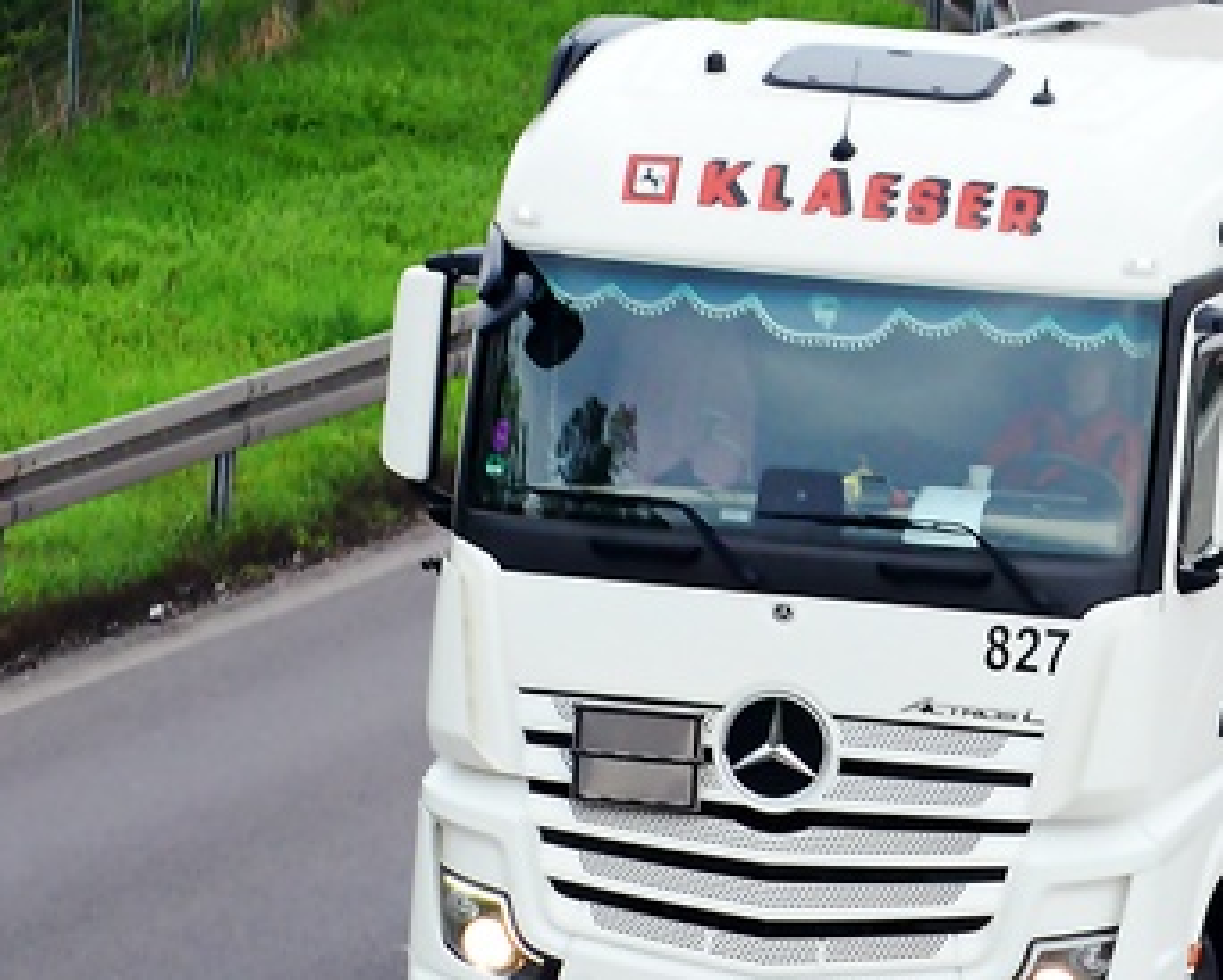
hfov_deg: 3.8
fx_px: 18438
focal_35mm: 509
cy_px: 587
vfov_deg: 3.0
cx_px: 744
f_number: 9
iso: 1600
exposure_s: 1/400
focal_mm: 155
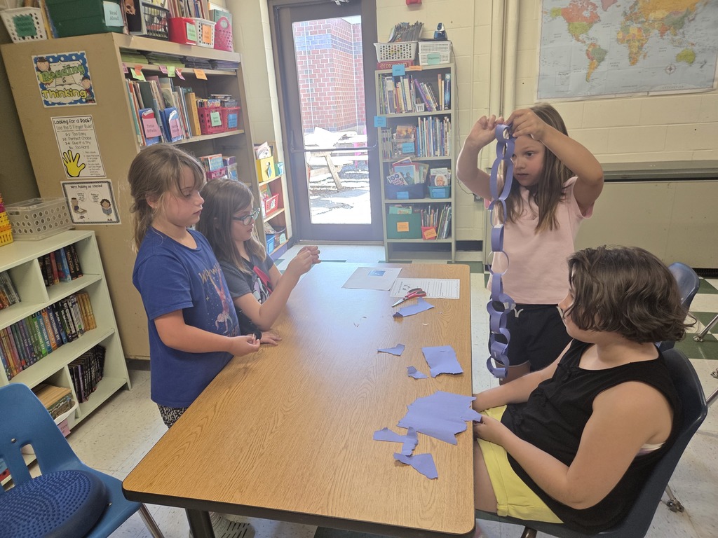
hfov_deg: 73.9
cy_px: 269
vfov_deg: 58.9
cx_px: 359
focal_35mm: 23
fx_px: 477
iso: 160
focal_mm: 5.4
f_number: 1.8
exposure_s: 1/120
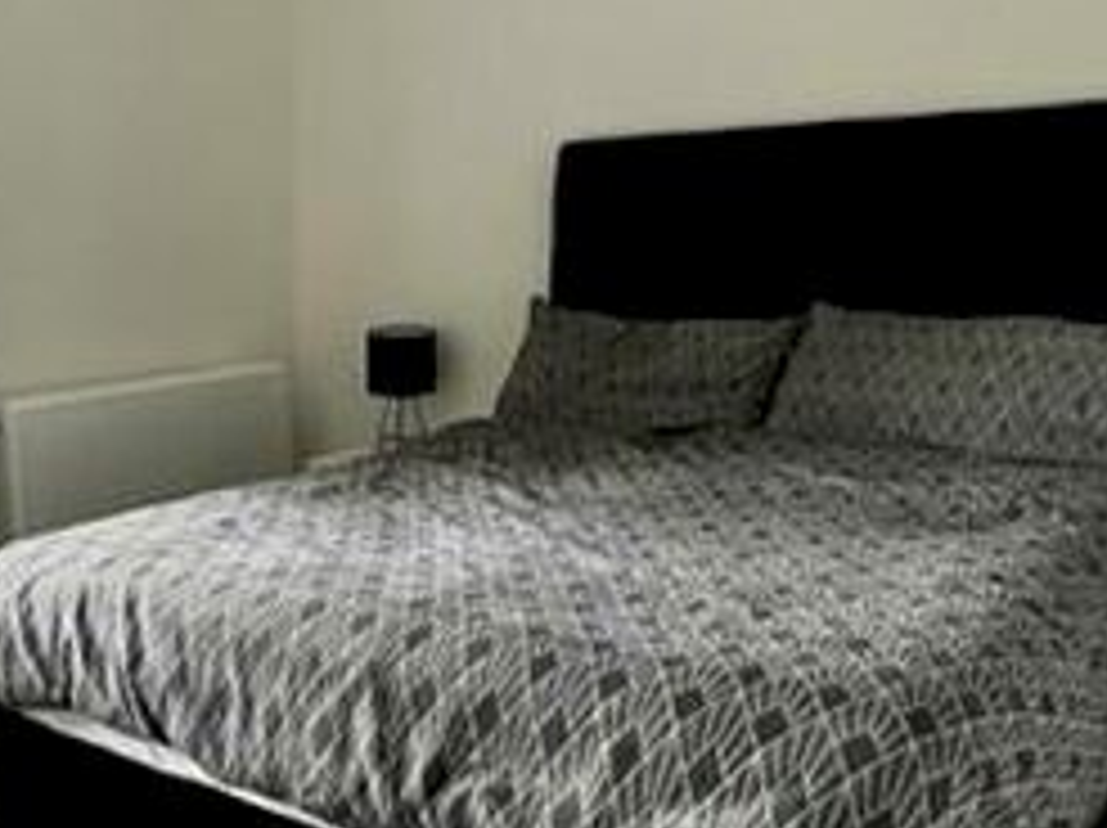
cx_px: 176
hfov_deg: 46.7
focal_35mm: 37
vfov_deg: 38.4
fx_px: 1182
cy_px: 515
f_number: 1.8
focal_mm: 1.57
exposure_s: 1/60
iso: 320
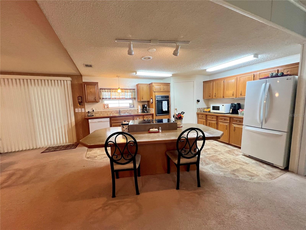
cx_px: 153
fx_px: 115
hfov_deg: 106.2
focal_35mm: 13
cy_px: 115
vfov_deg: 89.9
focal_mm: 1.57
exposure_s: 1/60
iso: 200
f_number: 1.8
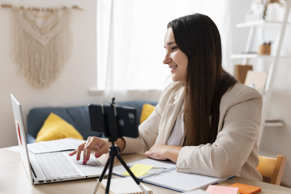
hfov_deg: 39.6
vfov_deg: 26.9
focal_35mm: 50
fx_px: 404
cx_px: 146
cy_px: 97
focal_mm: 50
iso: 400
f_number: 2.5
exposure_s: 1/160
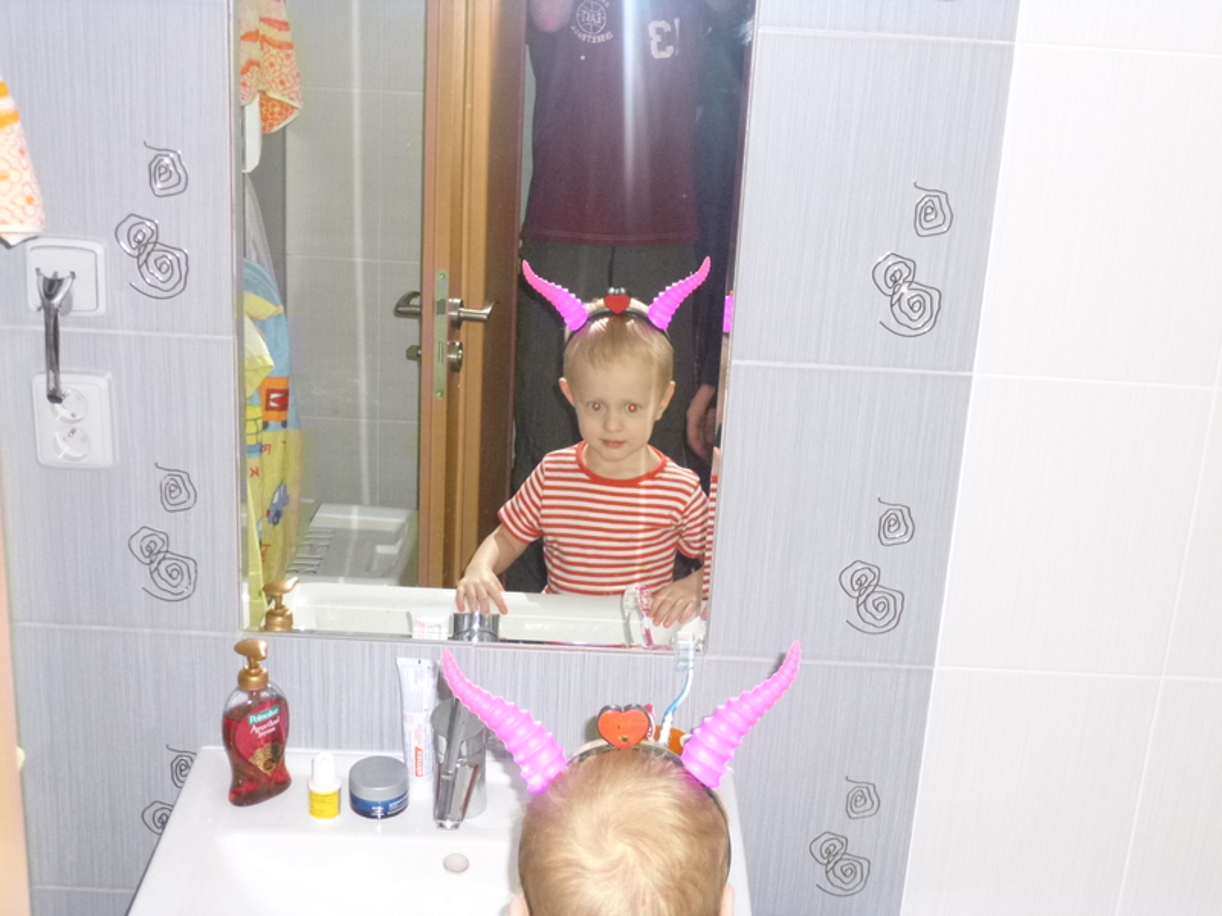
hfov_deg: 42.1
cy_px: 458
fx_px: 1589
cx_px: 611
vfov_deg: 32.2
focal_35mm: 45
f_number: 3.9
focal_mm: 8
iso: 500
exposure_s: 1/60
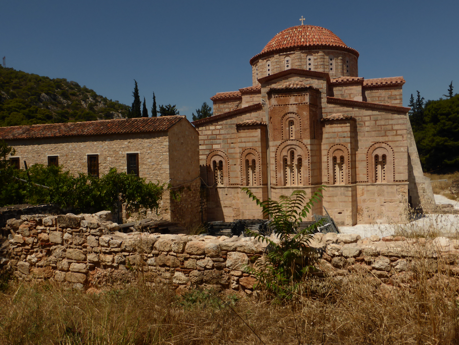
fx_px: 398
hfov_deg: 60.0
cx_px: 230
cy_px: 172
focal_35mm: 30
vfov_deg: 46.8
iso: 100
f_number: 4.5
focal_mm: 5.4
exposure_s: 1/1600
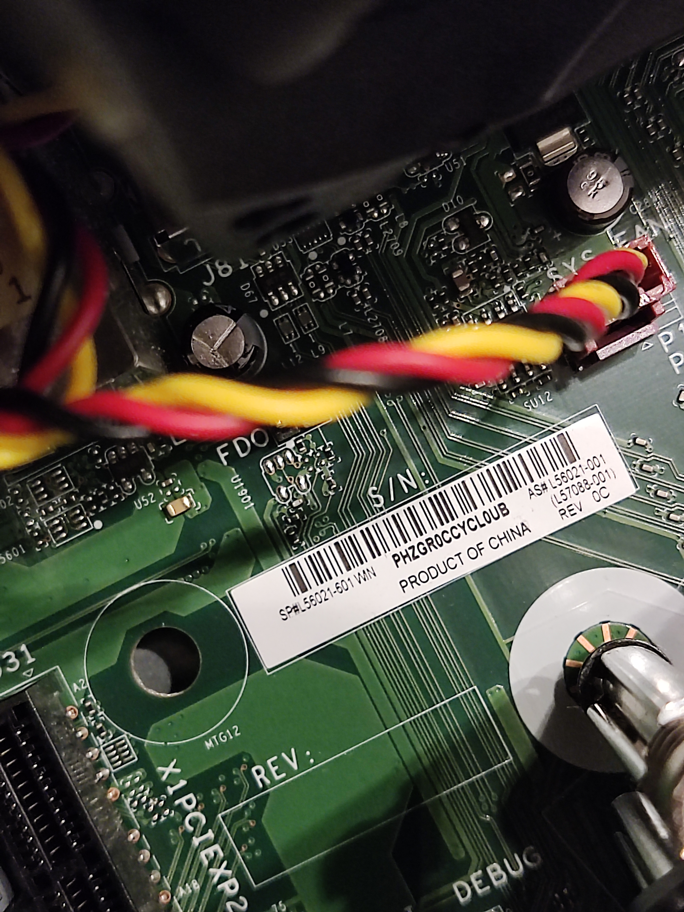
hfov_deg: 25.2
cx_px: 342
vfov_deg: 33.2
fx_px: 1528
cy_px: 456
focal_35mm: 58
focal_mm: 4.71
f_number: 1.79
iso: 1195
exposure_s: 1/33
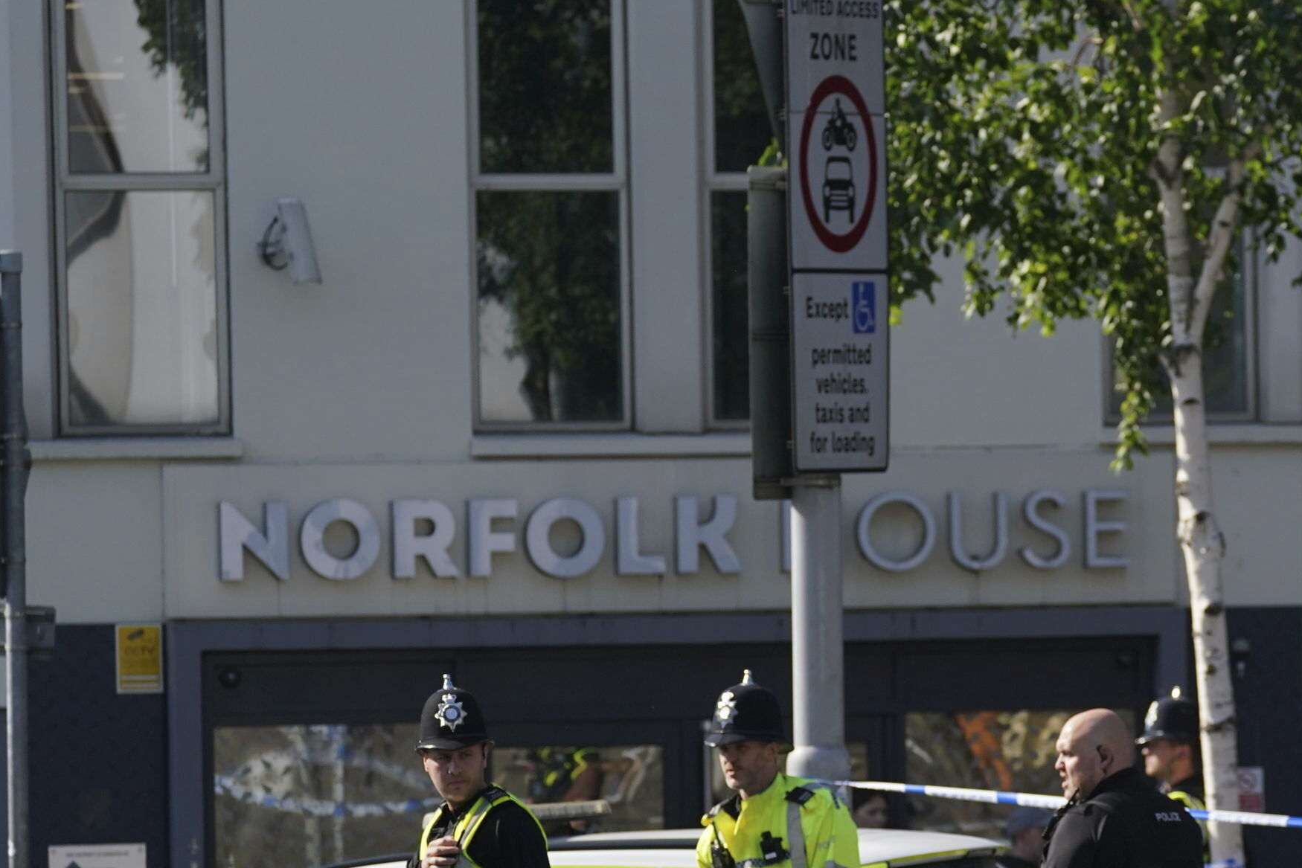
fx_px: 11573
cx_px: 1075
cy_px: 712
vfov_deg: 4.3
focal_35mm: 320
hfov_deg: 6.4
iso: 500
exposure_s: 1/2000
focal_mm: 160
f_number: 5
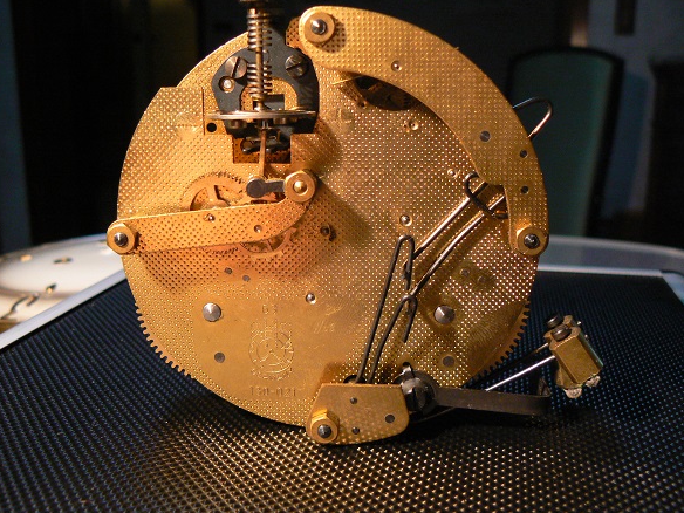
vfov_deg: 38.7
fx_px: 731
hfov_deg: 50.1
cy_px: 252
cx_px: 338
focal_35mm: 37
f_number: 2.8
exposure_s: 1/15
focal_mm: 6
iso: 200
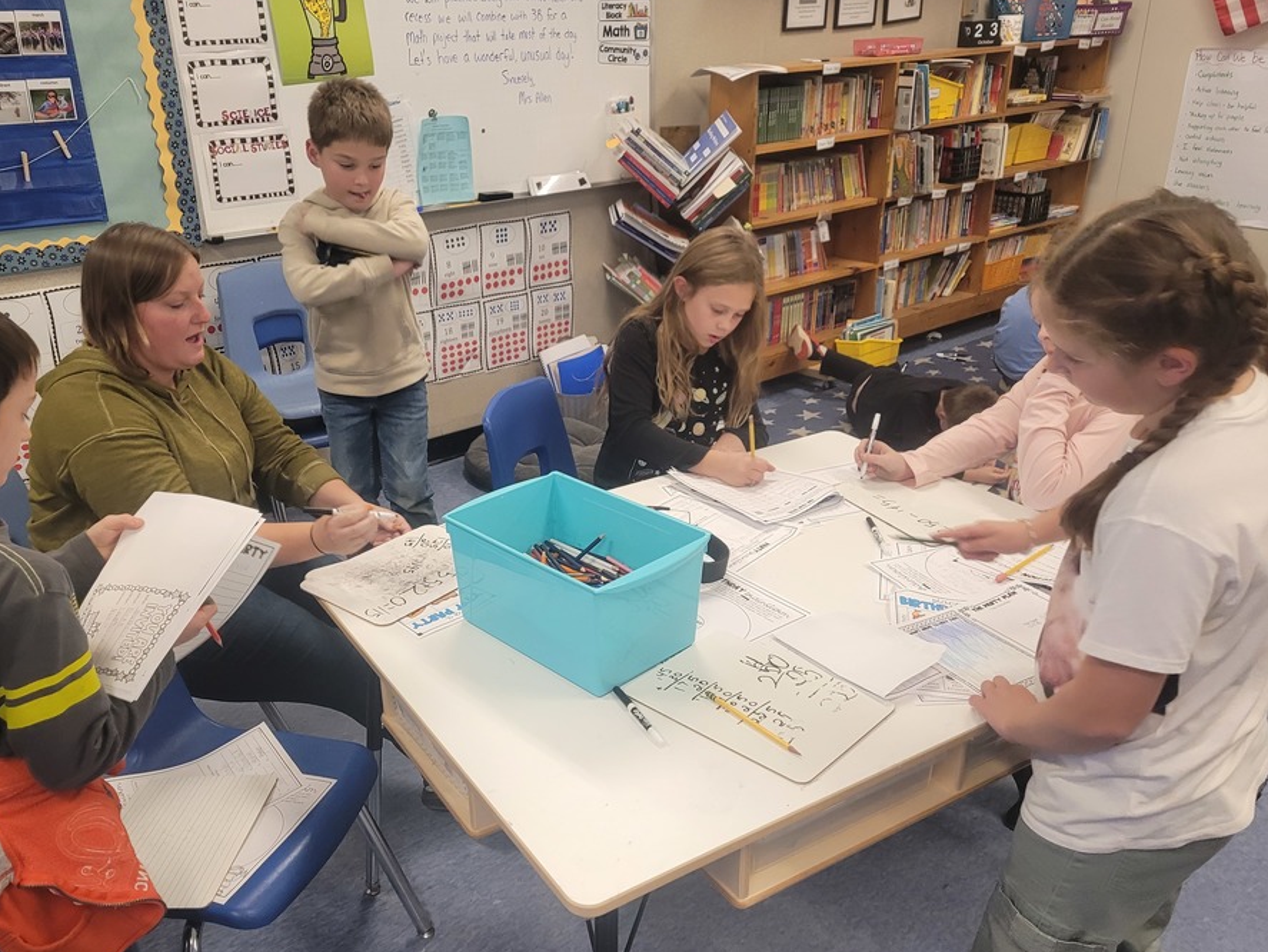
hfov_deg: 59.8
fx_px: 1099
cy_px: 513
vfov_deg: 46.8
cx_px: 560
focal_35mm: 30
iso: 320
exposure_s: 1/120
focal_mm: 5.4
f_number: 1.8
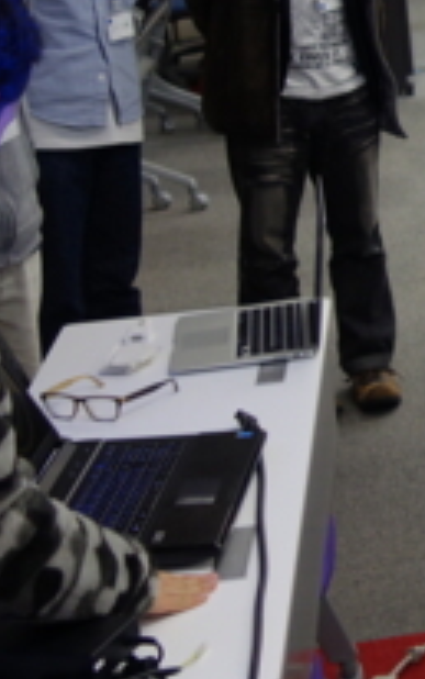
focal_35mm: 111
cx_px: 824
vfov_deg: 18.4
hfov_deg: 10.9
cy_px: 31
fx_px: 2054
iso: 125
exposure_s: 1/60
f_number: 1.8
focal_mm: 10.4
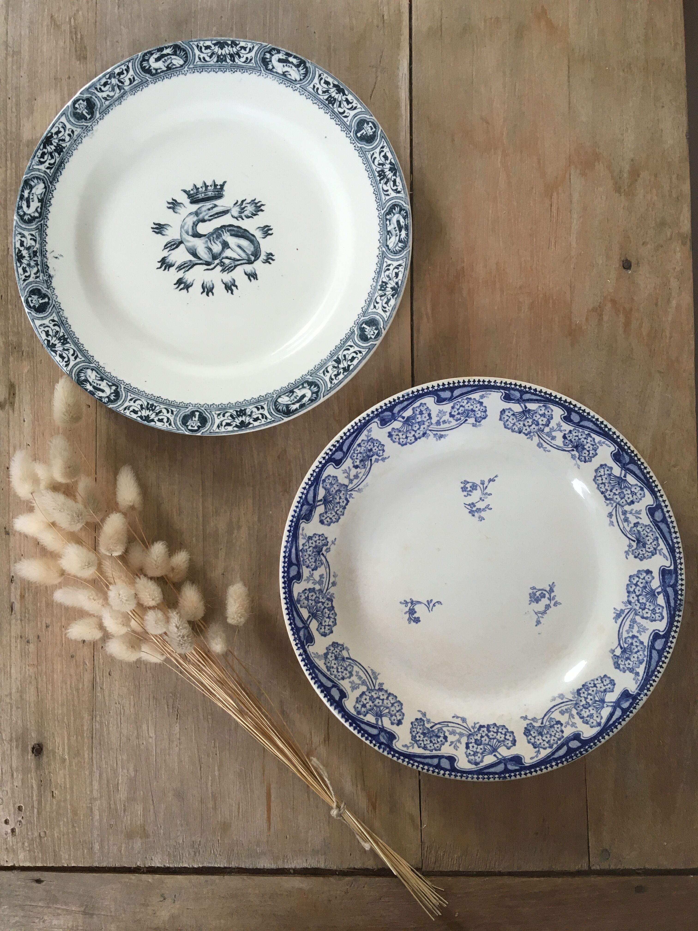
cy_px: 466
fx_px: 780
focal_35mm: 29
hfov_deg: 48.2
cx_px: 349
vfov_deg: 61.7
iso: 80
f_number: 2.2
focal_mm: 4.15
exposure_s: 1/33
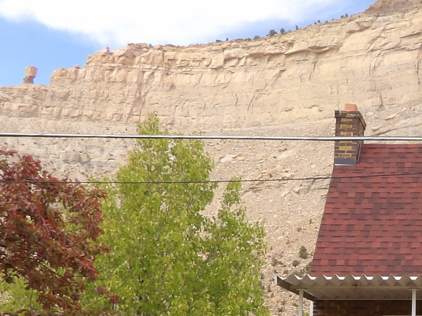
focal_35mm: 88
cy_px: 330
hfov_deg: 20.6
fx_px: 1073
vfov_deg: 16.4
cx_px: 523
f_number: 7.1
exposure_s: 1/97
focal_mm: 5.9
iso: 100
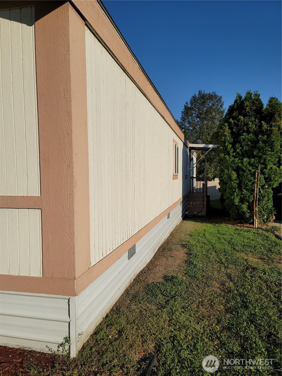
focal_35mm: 25
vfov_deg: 69.4
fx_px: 272
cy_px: 188
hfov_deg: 54.9
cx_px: 141
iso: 20
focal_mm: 7
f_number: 1.8
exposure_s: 1/2077
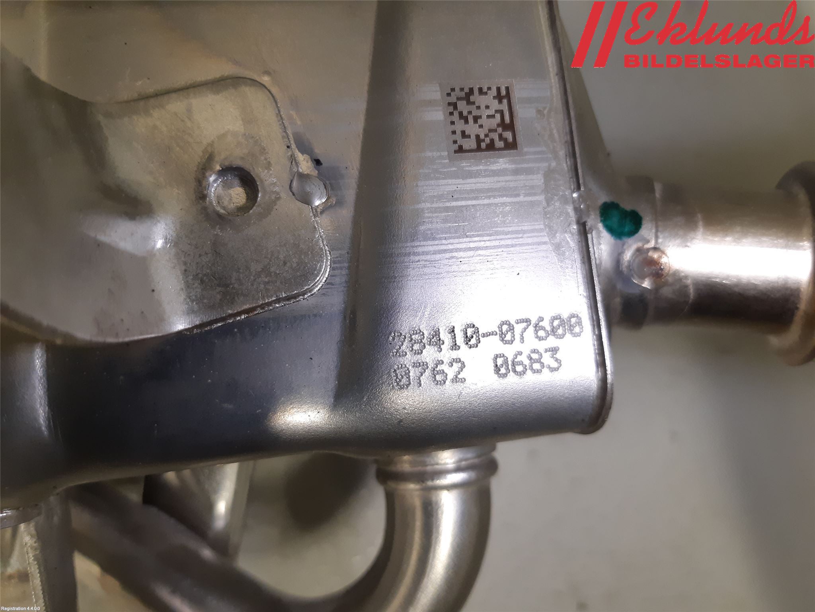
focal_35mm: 26
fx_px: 612
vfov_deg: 53.1
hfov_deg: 67.3
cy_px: 306
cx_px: 408
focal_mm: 3.93
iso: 160
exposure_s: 1/50
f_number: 1.7
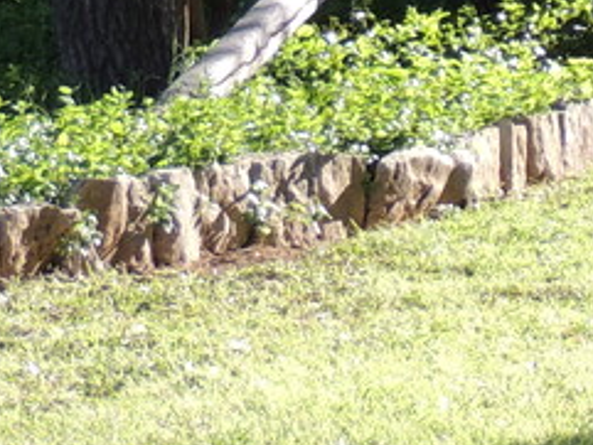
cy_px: -307
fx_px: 10935
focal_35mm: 638
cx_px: 1545
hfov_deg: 3.1
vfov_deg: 2.3
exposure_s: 1/200
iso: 100
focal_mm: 21.4
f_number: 4.2
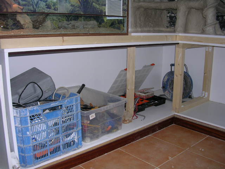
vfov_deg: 37.7
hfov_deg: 49.0
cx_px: 112
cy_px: 84
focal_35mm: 38
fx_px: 247
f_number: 2.8
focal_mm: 5.8
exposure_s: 1/60.1
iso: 50
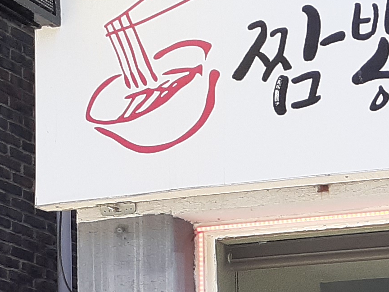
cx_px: 766
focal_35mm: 129
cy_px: 461
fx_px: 1450
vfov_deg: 11.0
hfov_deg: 13.3
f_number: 1.9
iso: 40
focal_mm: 3.6
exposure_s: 1/230
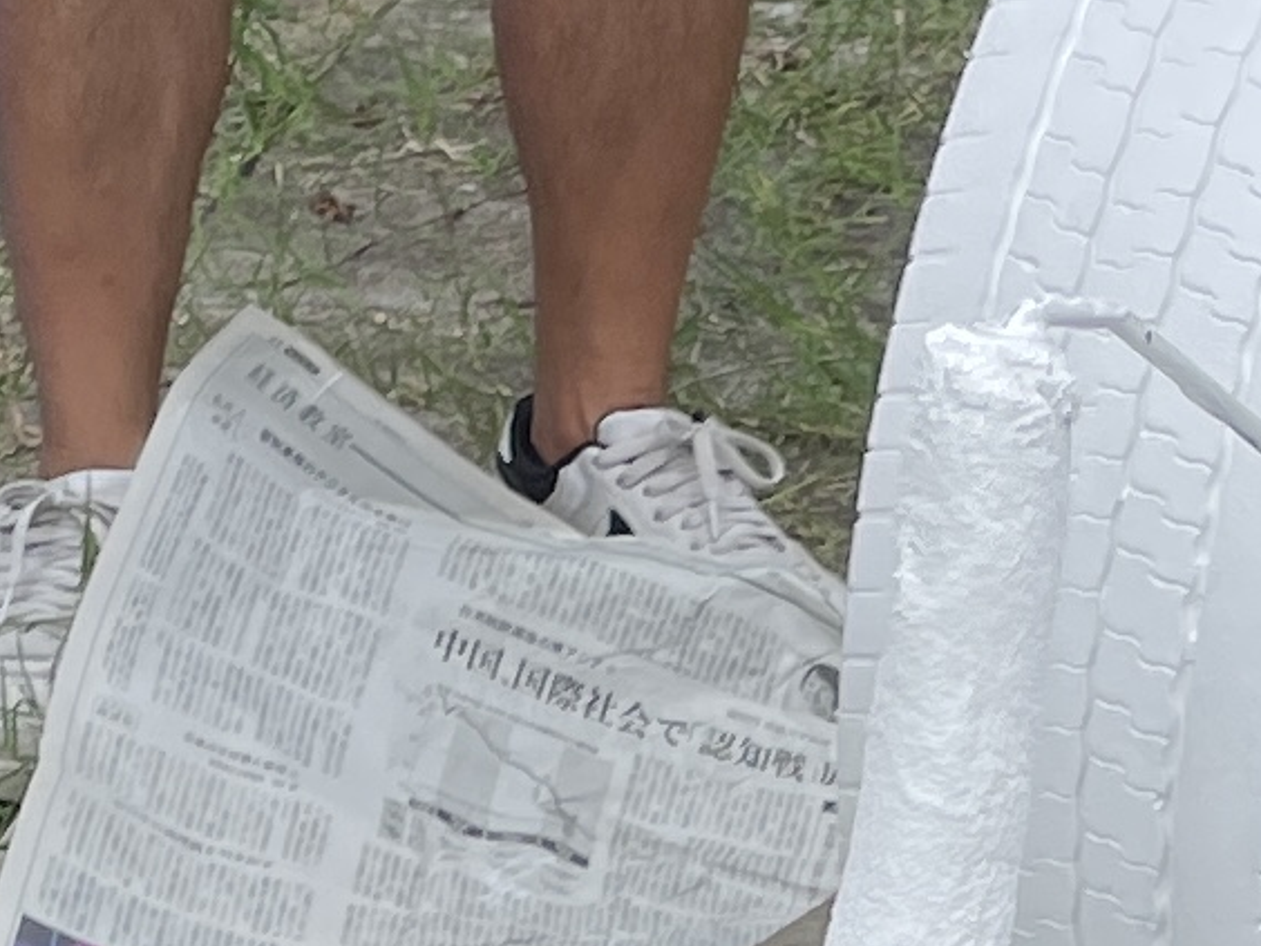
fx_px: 6776
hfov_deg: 10.6
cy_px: 1843
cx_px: 1125
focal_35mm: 186
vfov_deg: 7.7
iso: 32
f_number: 1.6
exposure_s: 1/1667
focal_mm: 4.2
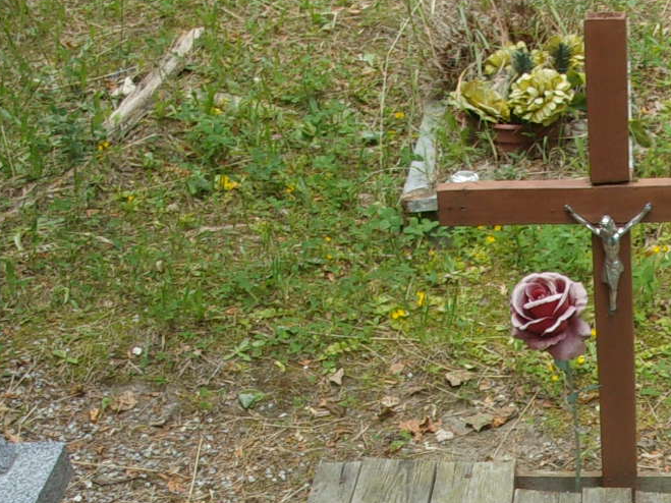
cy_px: 645
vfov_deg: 16.1
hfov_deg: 21.8
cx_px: 640
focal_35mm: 87
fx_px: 1686
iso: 80
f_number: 3.9
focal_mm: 5.1
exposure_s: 1/110
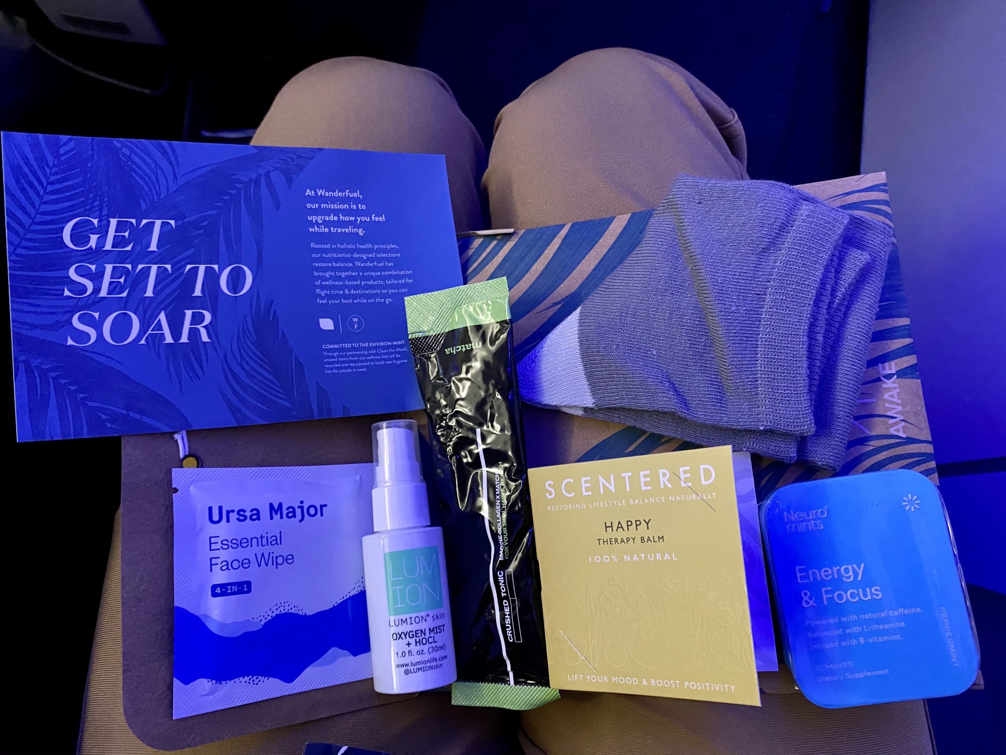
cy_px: 378
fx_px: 756
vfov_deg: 53.1
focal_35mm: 26
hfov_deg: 67.3
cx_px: 503
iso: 640
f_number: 1.8
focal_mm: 4.25
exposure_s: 1/27
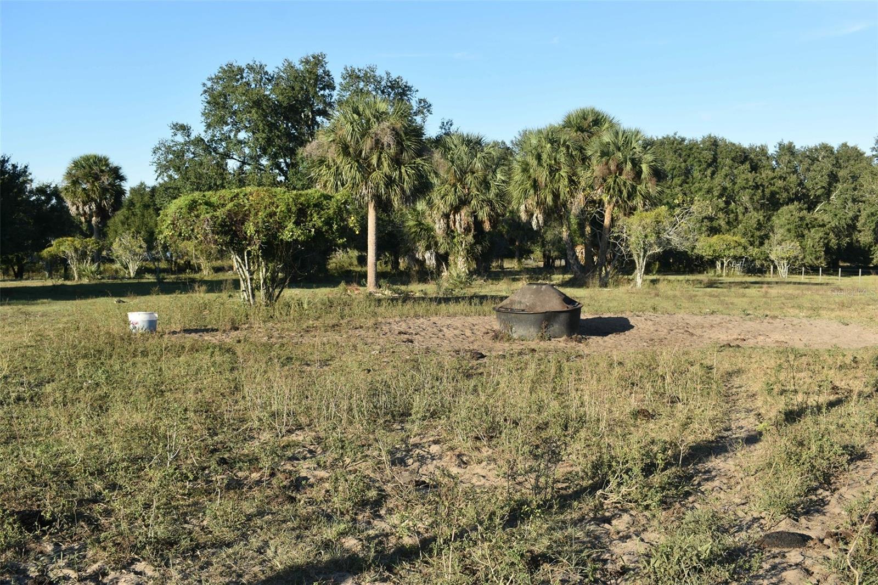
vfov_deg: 36.9
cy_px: 292
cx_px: 439
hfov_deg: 53.1
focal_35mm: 36
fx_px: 878
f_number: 8
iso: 140
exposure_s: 1/250
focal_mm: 24
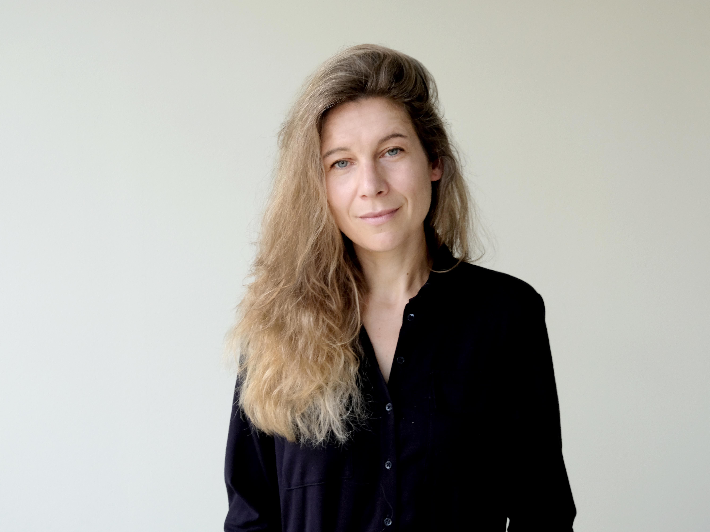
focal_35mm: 64
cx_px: 372
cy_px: 267
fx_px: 1313
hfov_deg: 30.3
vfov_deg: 22.9
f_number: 10
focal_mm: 39
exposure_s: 1/60
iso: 800
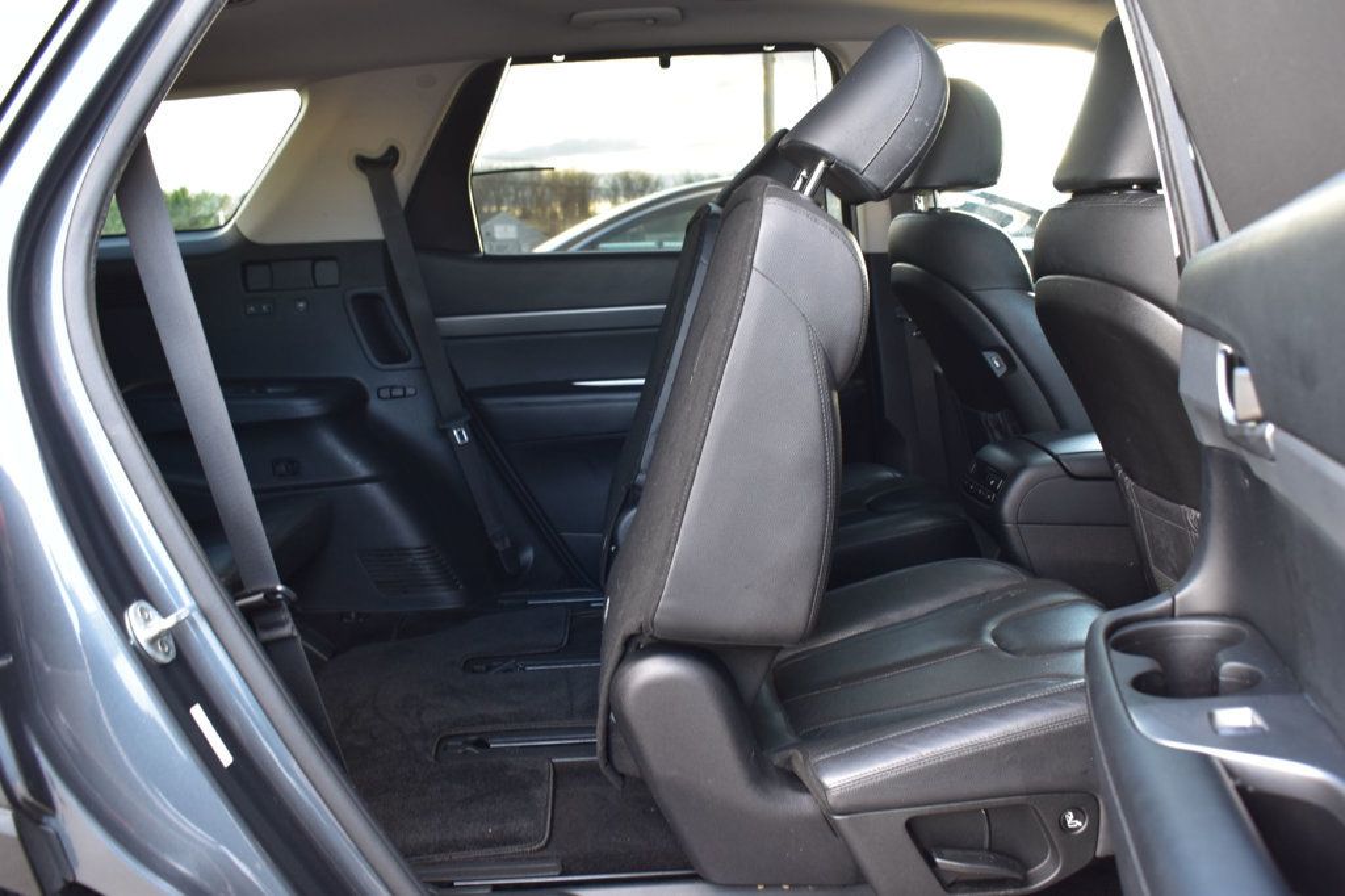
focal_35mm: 34
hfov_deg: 55.1
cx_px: 672
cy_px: 448
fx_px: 1288
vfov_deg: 38.3
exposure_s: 1/20
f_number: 6.3
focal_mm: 23
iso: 400
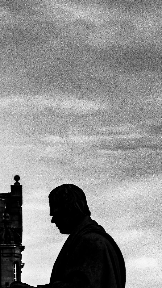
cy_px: 239
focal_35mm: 550
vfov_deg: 3.9
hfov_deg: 2.2
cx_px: 12
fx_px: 4201
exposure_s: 1/400
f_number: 11
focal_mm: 200
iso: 400
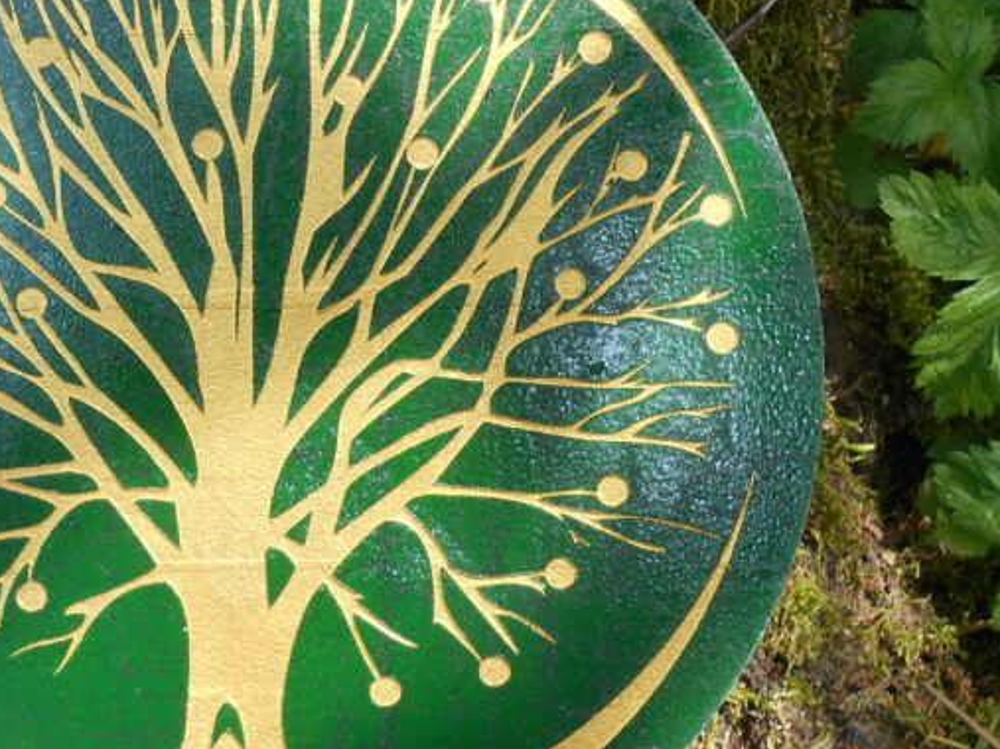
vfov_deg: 24.4
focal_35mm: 60
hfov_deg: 31.2
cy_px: 418
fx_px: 1733
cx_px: 166
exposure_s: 1/80
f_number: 3.5
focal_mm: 4.6
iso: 80
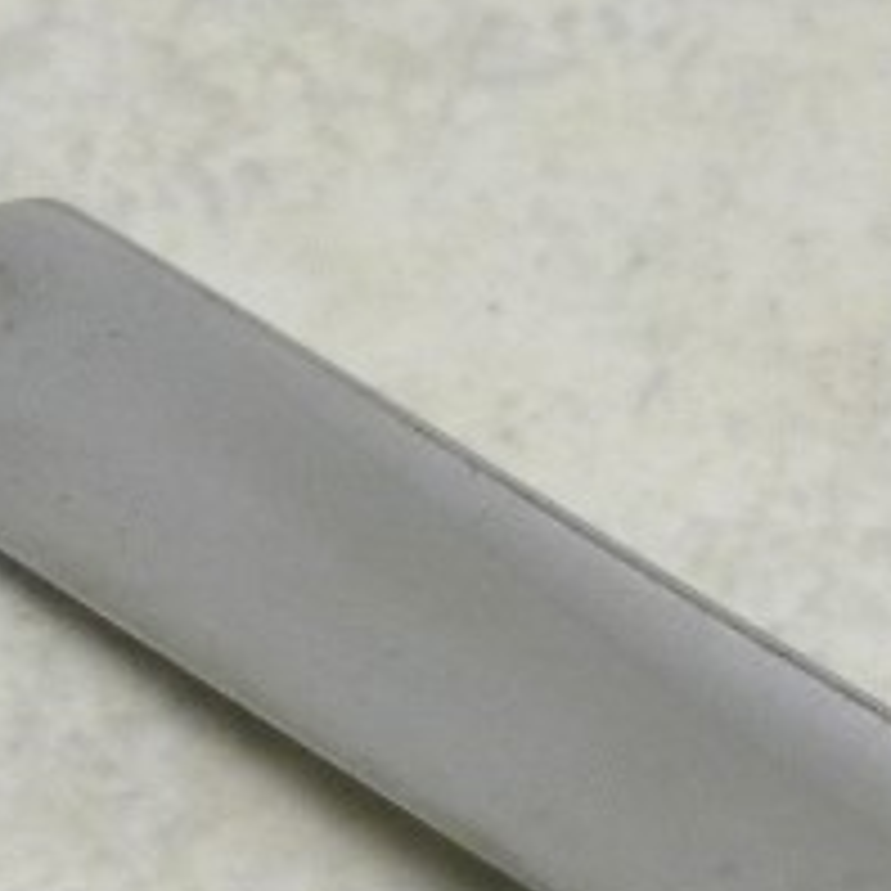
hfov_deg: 5.9
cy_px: 1314
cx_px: 464
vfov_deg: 5.8
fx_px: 8707
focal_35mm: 299
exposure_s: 1/15.8
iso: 400
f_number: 4.3
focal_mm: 12.2
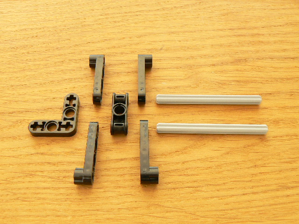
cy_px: 112
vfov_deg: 39.7
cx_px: 150
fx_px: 311
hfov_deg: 51.4
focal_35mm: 36
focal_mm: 6
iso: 100
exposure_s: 2
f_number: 5
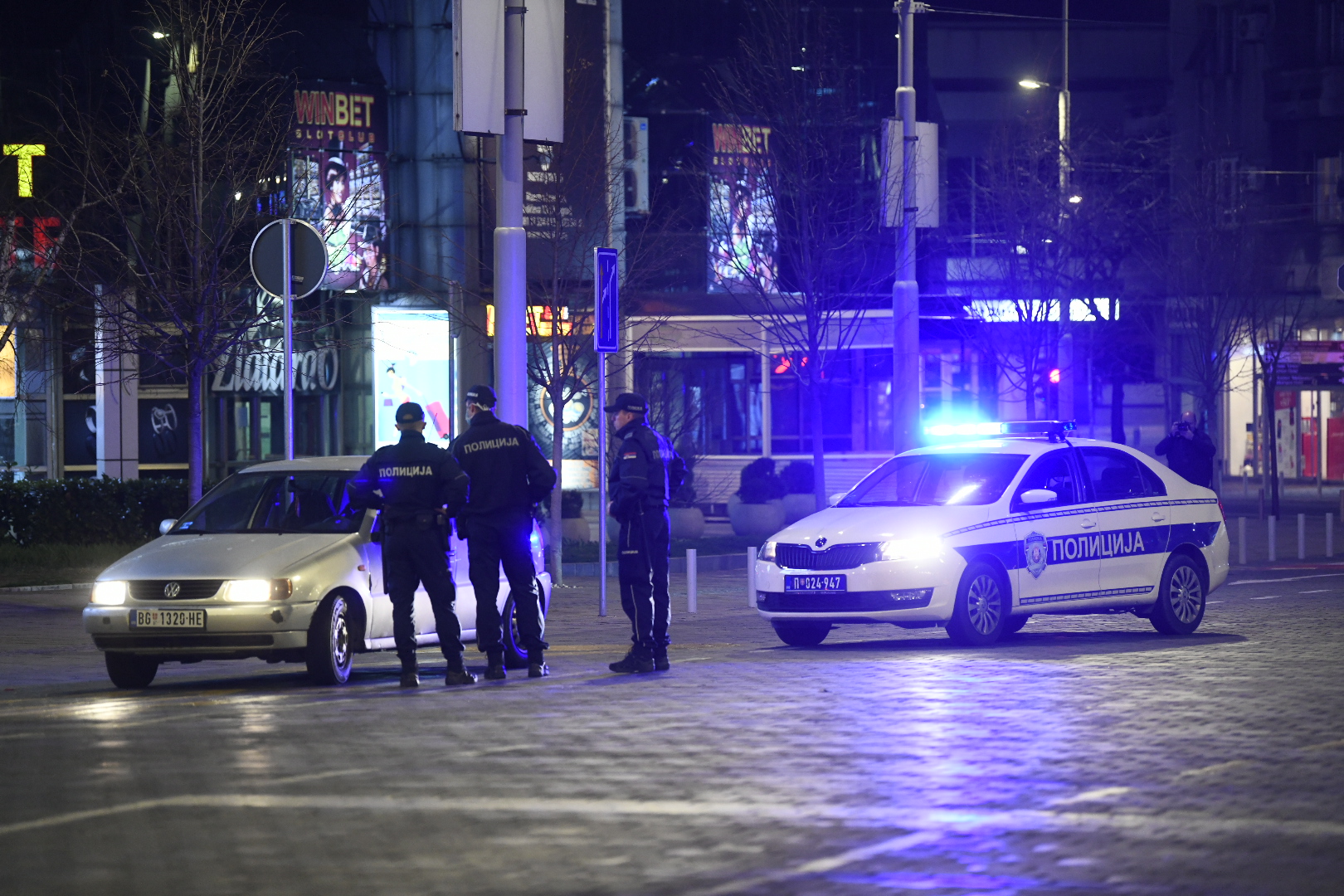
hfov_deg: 14.2
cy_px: 448
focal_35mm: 145
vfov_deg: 9.5
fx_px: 5413
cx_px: 672
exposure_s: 1/160
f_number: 2.8
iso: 4000
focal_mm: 145
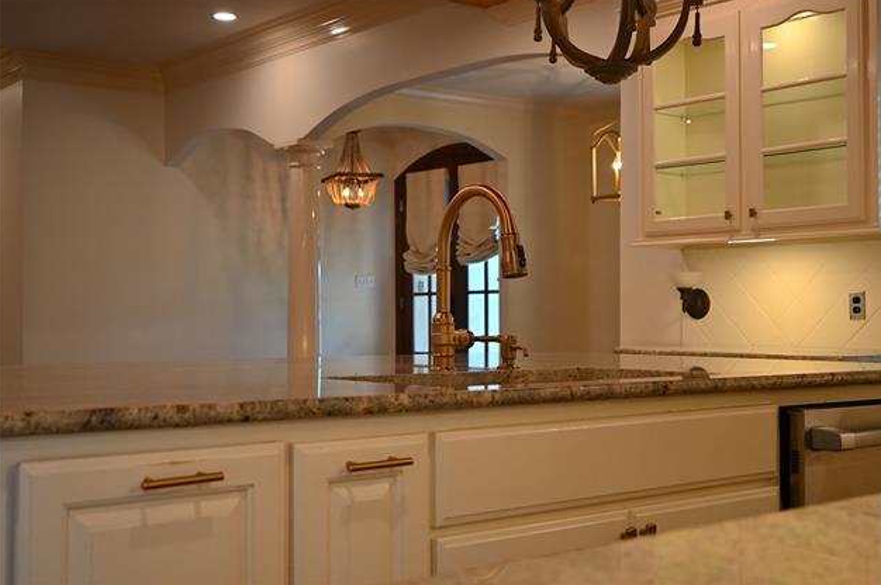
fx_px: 1149
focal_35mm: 47
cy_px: 289
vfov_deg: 28.6
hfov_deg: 42.0
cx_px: 443
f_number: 6
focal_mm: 46
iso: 1250
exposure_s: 1/125
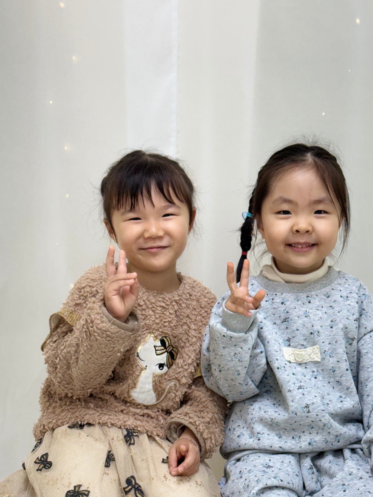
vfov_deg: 30.1
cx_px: 223
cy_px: 330
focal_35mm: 64
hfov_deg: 22.9
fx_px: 919
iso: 100
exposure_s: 1/174
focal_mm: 6.76
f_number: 1.78
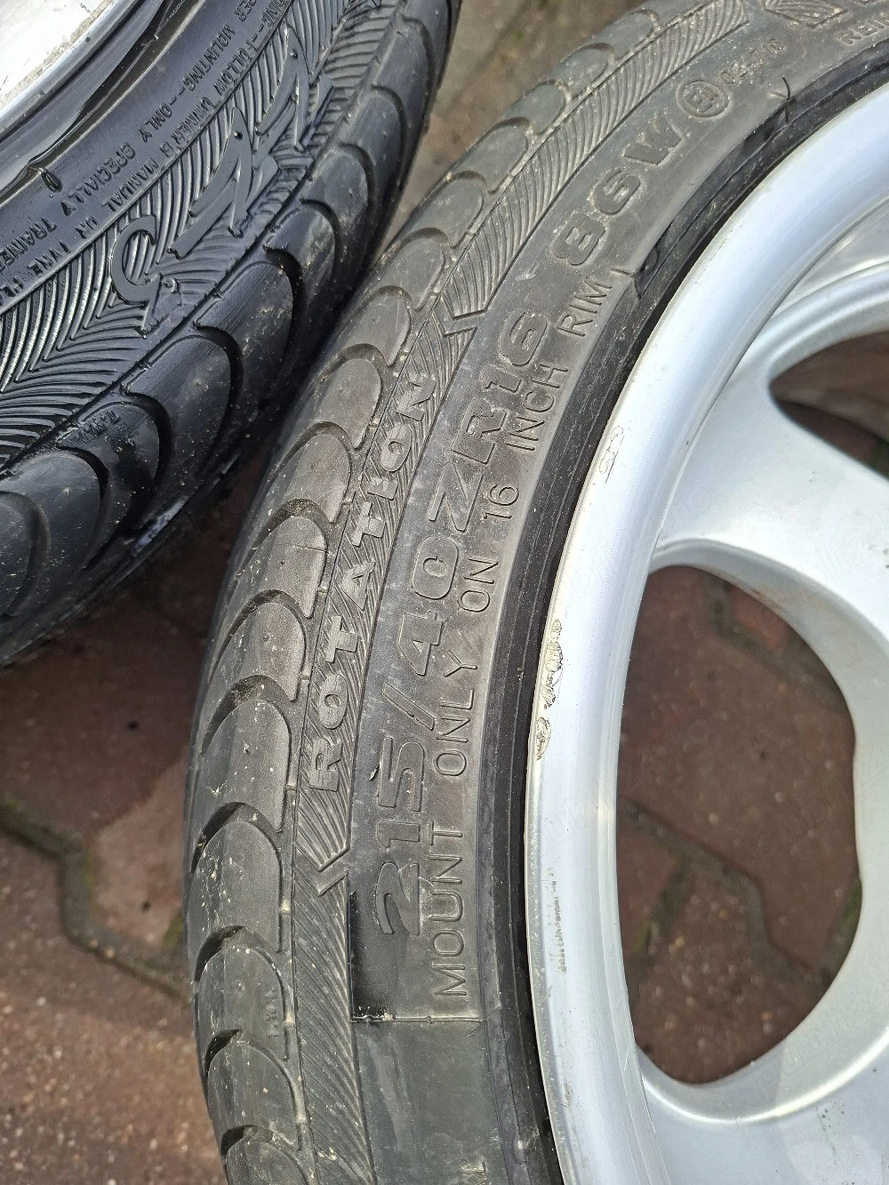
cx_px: 444
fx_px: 787
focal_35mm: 23
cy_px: 592
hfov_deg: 58.9
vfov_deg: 73.9
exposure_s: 1/400
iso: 50
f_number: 1.8
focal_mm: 5.54
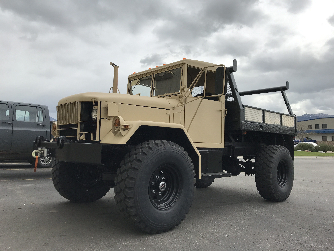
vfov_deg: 49.7
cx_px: 167
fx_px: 270
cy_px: 126
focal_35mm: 28
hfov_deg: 63.4
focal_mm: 3.99
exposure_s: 1/2336
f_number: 1.8
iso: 20
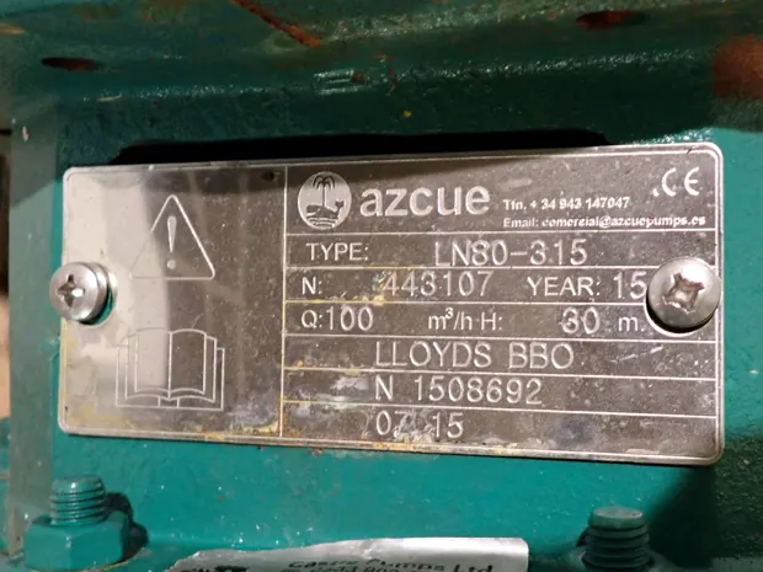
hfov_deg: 69.4
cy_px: 286
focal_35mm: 25
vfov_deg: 54.9
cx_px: 382
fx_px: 551
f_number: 2
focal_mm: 4.5
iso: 800
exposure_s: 1/30
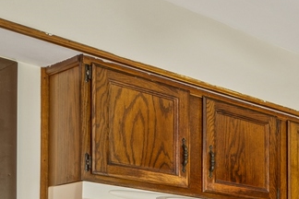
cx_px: 600
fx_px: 581
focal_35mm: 70
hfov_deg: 18.5
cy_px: 323
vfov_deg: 17.0
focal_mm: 14
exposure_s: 1/5
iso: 200
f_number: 9
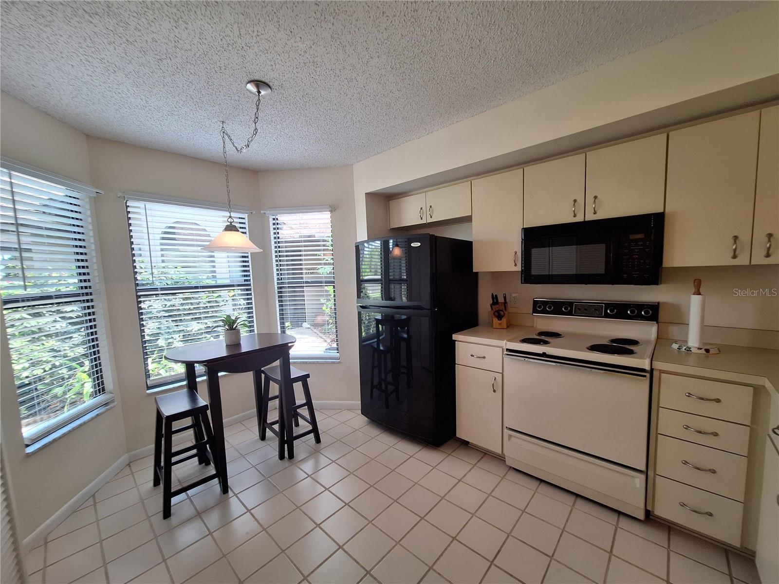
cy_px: 292
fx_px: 293
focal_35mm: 13
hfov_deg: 106.2
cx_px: 390
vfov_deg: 89.9
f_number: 2.2
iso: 50
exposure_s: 1/40
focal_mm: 1.74
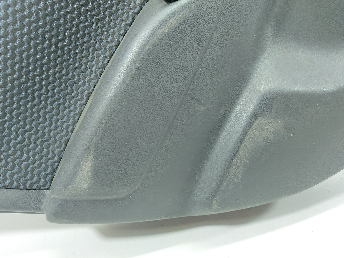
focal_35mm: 24
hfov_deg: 71.6
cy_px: 129
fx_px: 238
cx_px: 172
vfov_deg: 56.8
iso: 250
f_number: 1.8
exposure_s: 1/25
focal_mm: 5.23
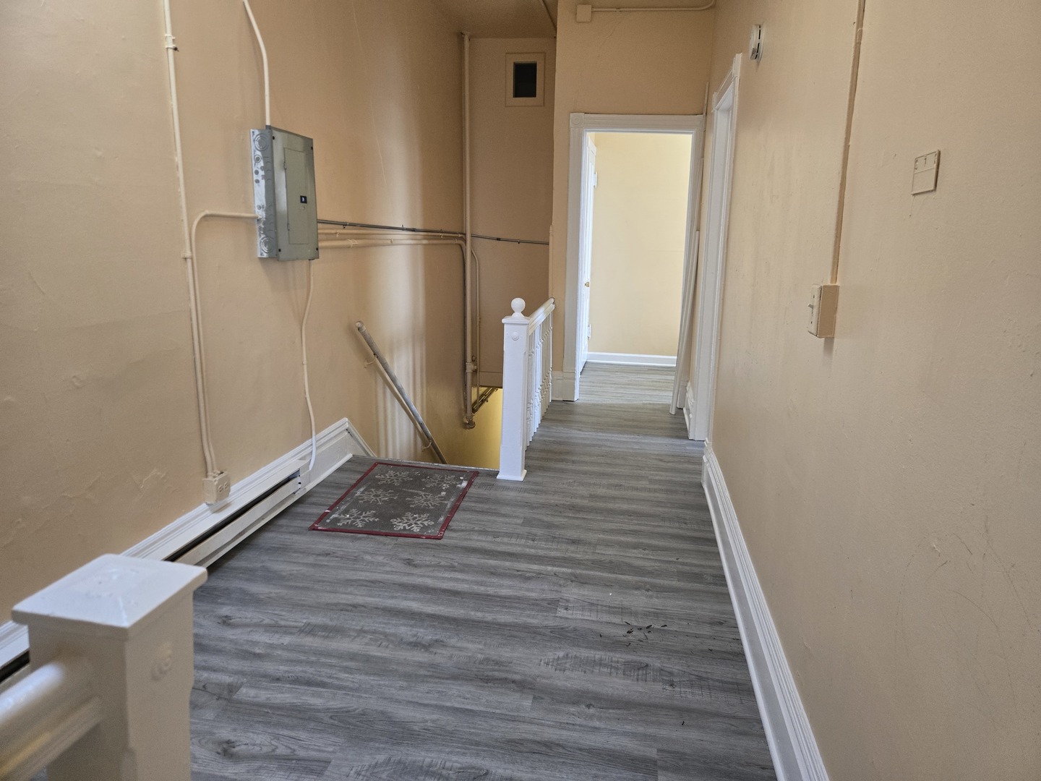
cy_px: 390
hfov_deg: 73.9
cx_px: 520
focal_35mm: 23
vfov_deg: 58.9
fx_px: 692
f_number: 1.8
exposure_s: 1/120
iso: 320
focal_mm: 5.4
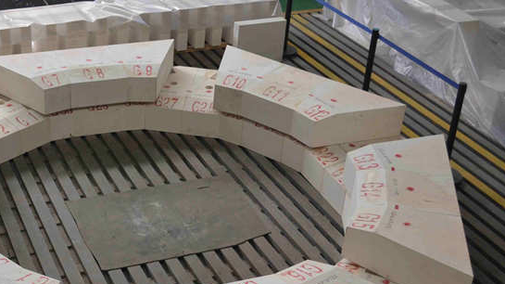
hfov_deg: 34.8
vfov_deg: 20.2
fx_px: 790
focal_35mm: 59
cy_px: 206
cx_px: 132
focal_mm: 22
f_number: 4.5
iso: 400
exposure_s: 1/80
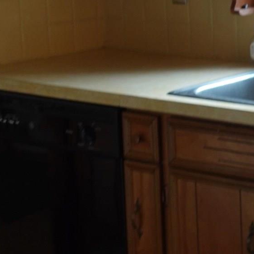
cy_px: 20
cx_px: 466
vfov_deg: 15.5
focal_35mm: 111
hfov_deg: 13.9
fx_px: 921
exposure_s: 1/30
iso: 125
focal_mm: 9.4
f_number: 2.8
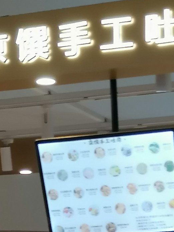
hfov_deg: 9.9
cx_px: 123
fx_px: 1005
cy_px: 310
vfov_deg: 12.7
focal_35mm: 150
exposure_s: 1/100
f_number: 1.8
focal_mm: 5.3
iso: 64
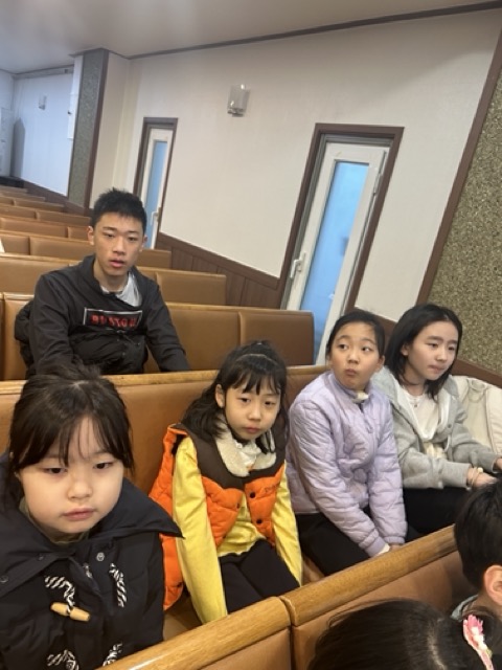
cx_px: 251
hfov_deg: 53.1
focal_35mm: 26
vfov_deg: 67.3
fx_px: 503
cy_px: 335
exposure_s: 1/60
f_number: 1.5
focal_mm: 5.7
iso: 125
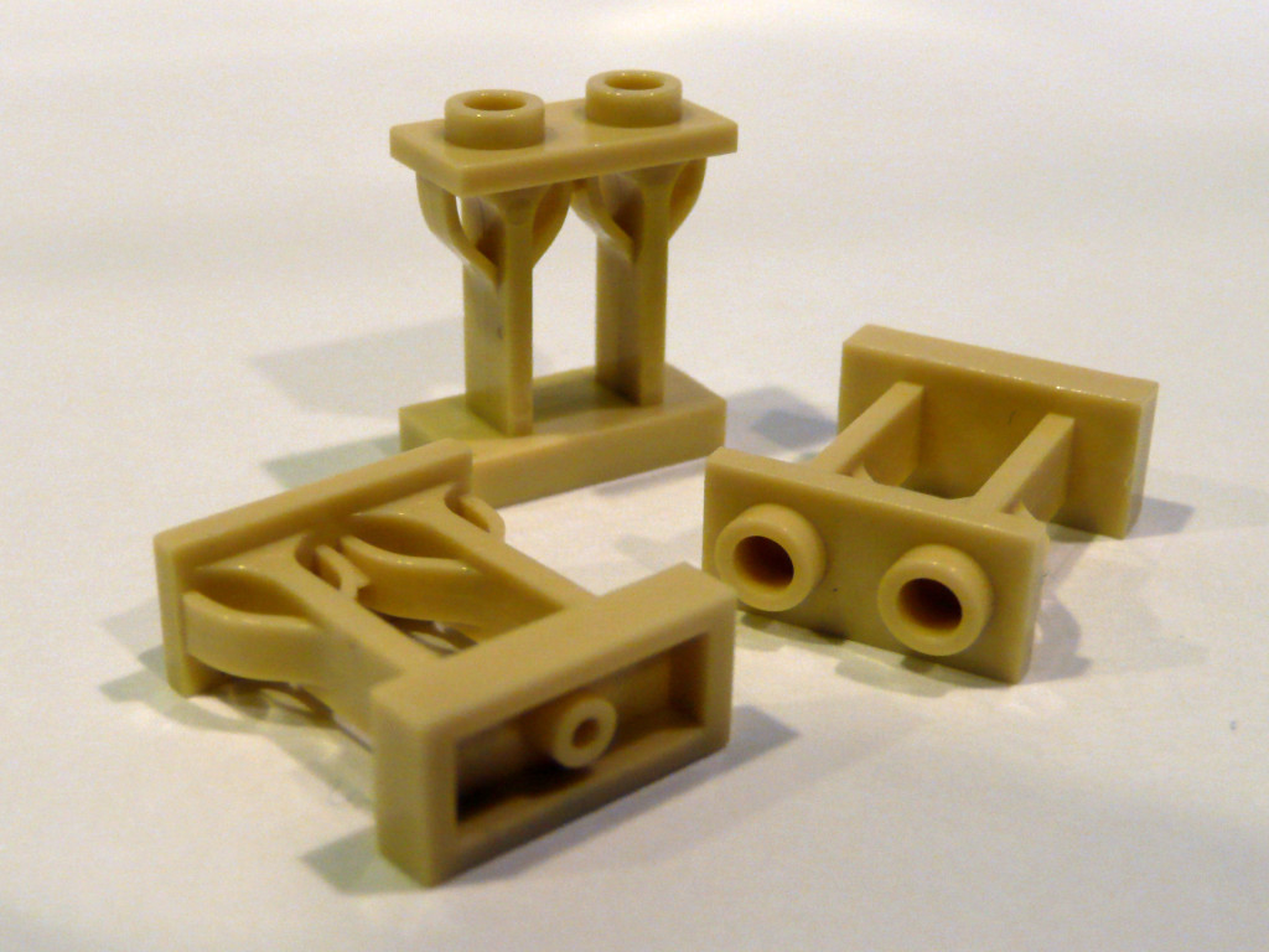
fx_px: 1833
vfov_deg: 29.1
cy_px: 476
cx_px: 634
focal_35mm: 50
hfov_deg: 38.2
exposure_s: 1/10
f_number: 4.2
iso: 200
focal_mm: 8.2
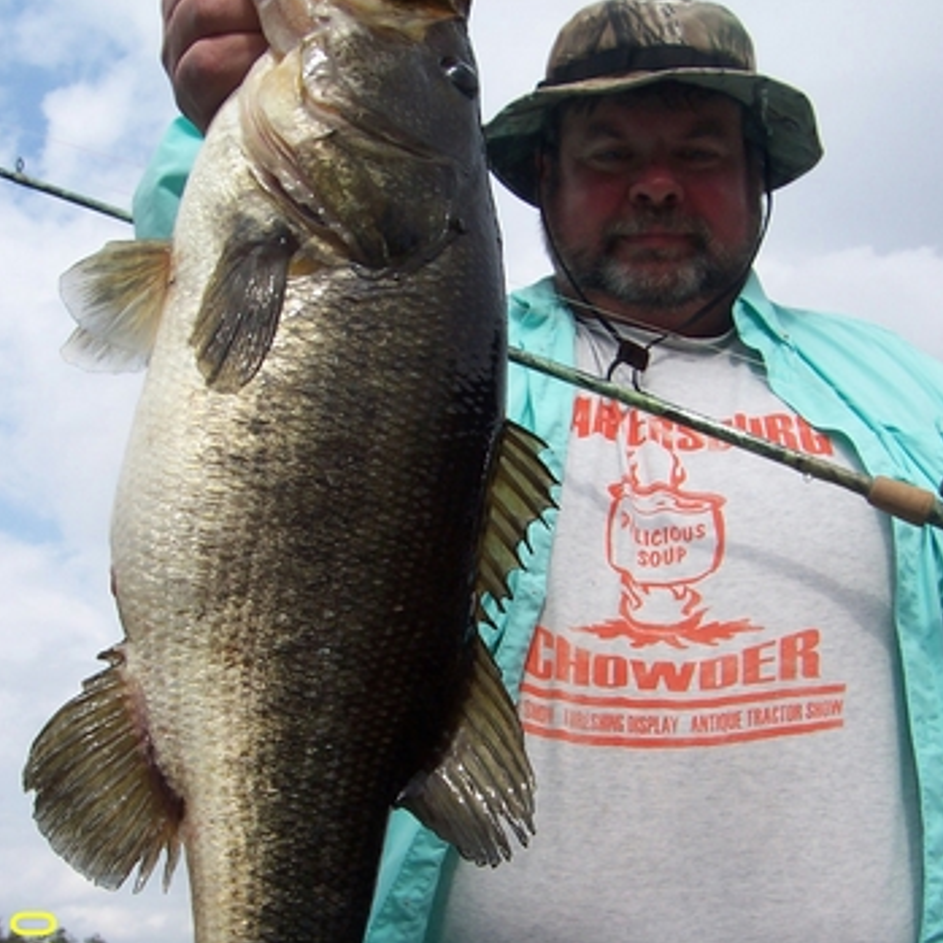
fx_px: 1541
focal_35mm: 50
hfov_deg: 34.0
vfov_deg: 33.9
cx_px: 438
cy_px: 563
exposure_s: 1/500
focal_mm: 5.6
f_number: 5.6
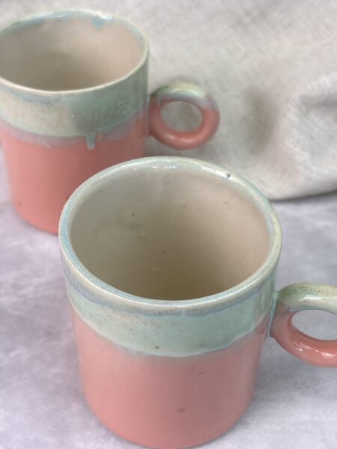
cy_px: 224
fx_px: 675
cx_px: 168
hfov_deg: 28.0
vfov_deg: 36.8
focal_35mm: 52
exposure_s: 1/229
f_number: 1.6
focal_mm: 5.96
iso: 32
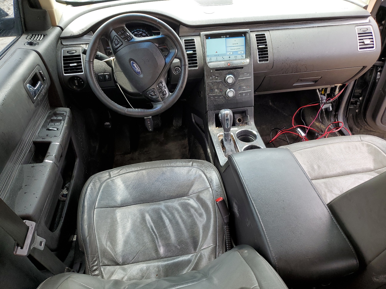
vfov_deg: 53.1
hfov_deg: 67.3
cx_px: 193
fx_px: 290
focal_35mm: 26
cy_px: 144
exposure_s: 1/227
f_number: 1.5
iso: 50
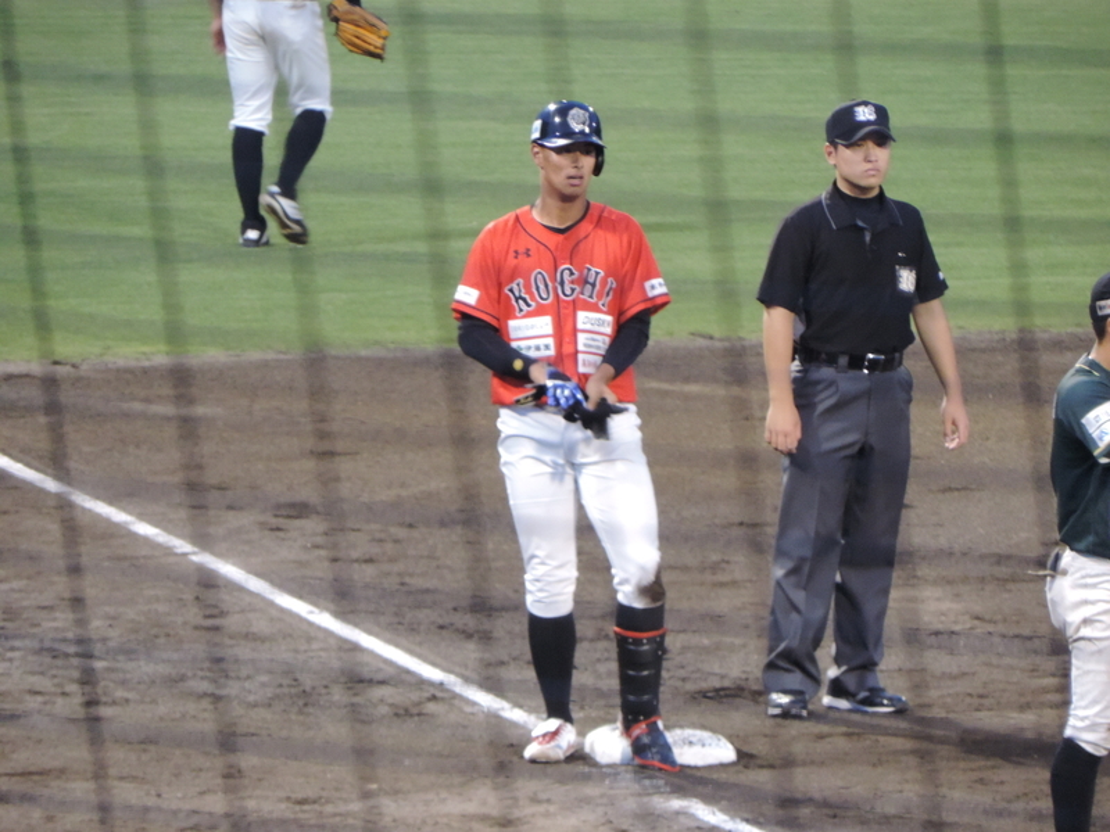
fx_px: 19240
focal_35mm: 600
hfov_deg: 3.3
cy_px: 416
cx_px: 555
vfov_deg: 2.5
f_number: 4.9
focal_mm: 107
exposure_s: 1/50
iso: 800
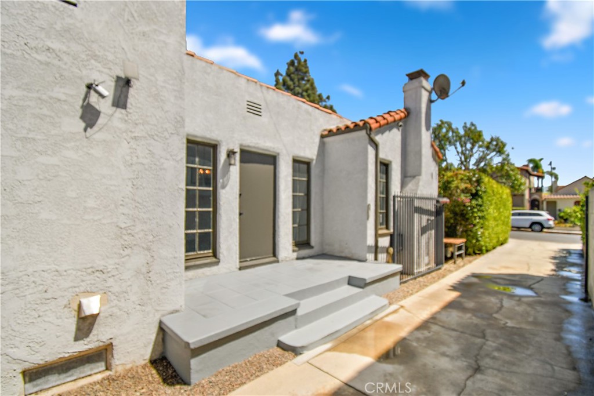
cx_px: 297
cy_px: 198
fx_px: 248
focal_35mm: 15
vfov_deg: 77.3
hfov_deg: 100.4
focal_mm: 10
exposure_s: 1/800
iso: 100
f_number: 5
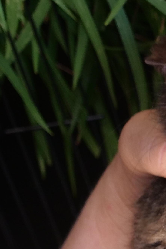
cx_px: 426
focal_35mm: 189
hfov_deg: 6.8
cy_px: 301
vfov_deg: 10.7
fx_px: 1308
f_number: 2.8
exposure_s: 1/125
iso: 640
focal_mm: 24
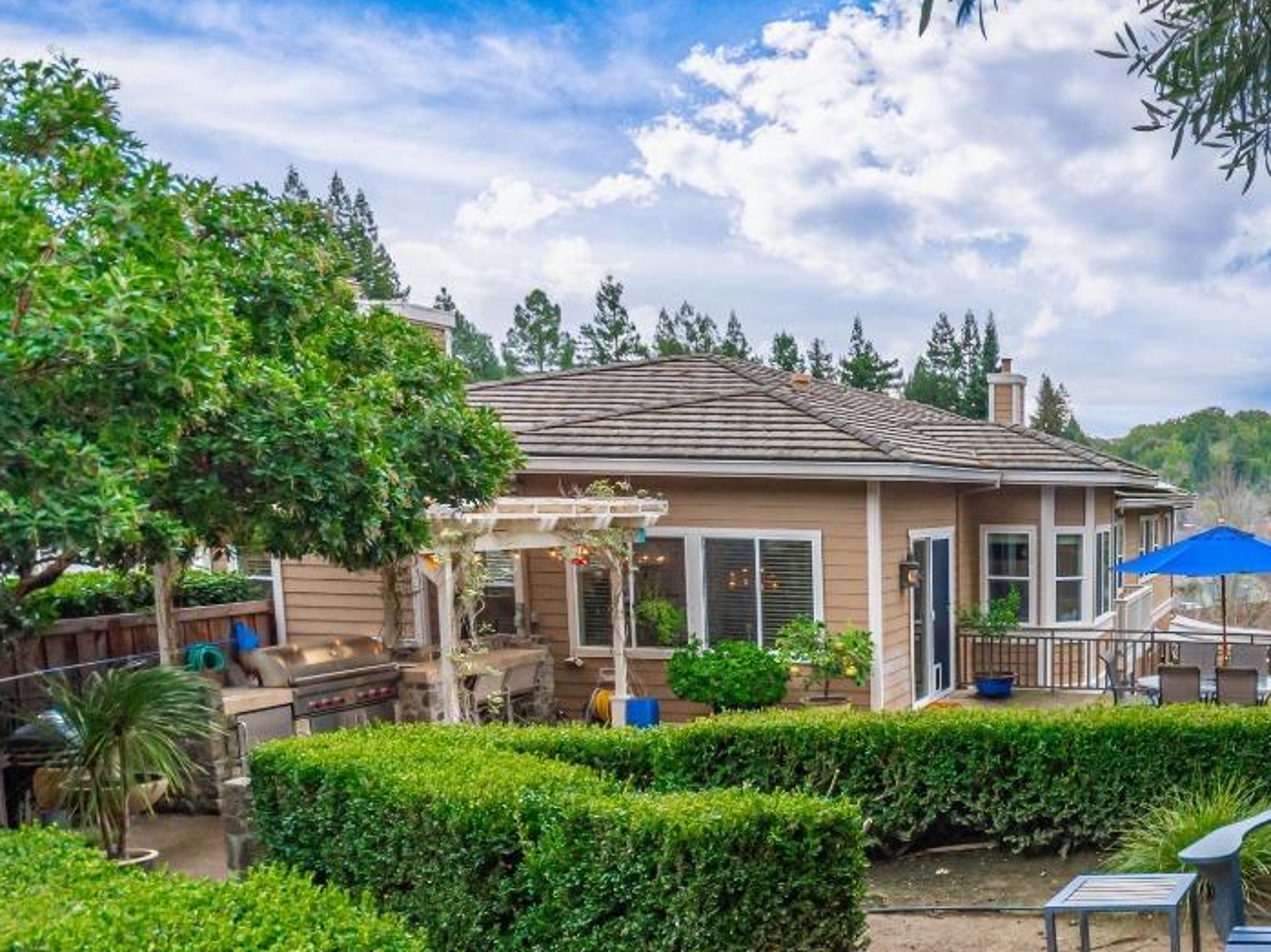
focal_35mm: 31
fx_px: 1138
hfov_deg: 50.2
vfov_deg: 44.2
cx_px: 1195
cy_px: 694
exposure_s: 1/200
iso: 500
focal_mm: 10
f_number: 5.6
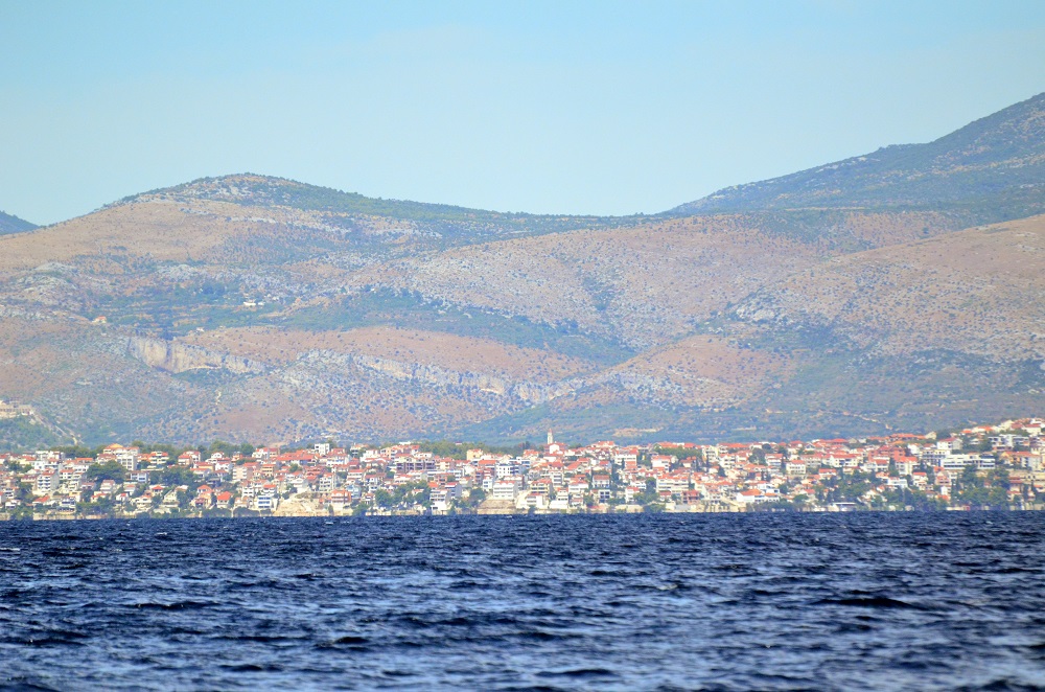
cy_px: 346
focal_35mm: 450
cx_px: 522
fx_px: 13033
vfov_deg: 3.0
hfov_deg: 4.6
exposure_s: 1/8000
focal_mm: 300
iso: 1400
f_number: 5.6
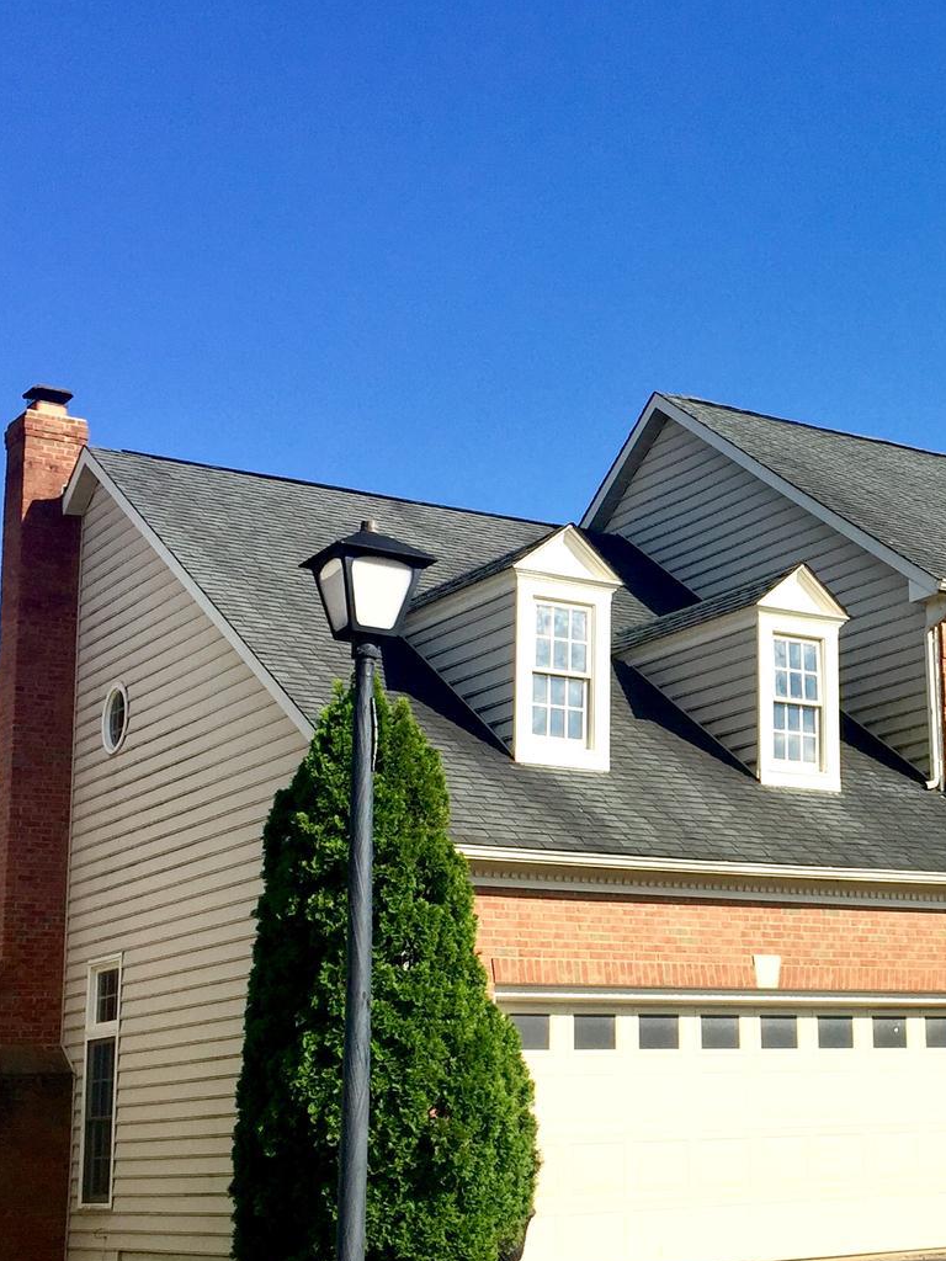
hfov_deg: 24.1
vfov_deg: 33.1
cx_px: 939
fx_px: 2113
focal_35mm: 58
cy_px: 744
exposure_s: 1/1980
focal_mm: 4.15
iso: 32
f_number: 2.2
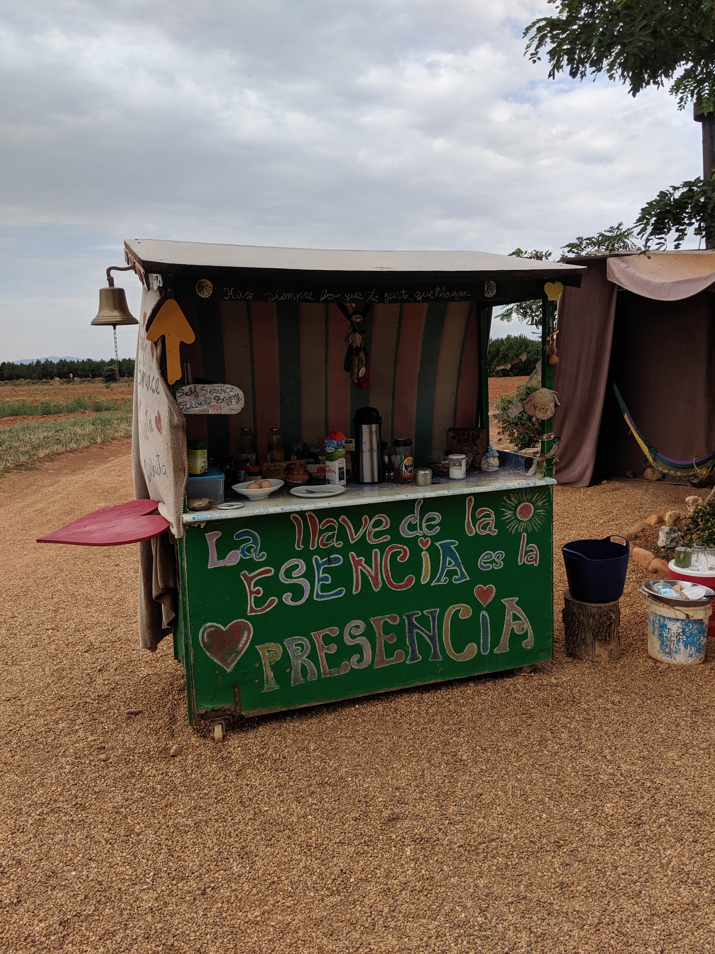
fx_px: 744
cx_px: 358
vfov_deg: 65.3
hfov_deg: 51.4
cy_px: 477
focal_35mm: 27
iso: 58
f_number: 1.8
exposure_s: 1/2342
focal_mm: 4.44
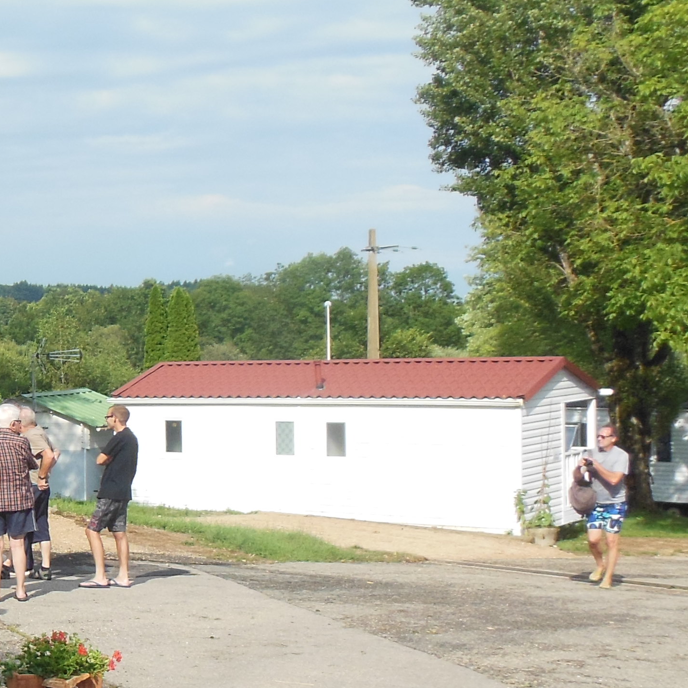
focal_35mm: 71
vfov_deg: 24.3
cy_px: 427
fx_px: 1597
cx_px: -229
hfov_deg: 21.7
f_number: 3.2
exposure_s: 1/1250
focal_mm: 4.5
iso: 125
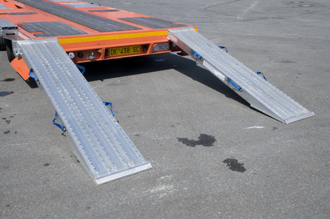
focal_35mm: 38
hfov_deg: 51.3
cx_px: 165
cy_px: 110
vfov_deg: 35.4
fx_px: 343
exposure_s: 1/125
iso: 200
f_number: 14
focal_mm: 25
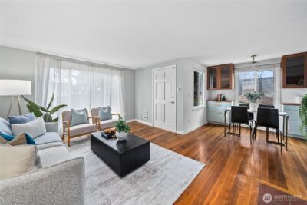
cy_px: 102
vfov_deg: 90.1
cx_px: 154
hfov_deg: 112.6
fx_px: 102
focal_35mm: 12
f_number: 7.1
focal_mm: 12
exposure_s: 1/6
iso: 1000
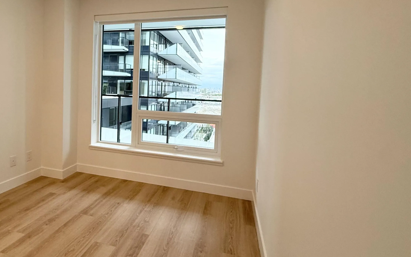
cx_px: 159
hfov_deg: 81.0
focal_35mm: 21
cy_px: 101
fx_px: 235
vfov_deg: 56.8
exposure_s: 1/120
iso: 200
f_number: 2.2
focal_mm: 2.22
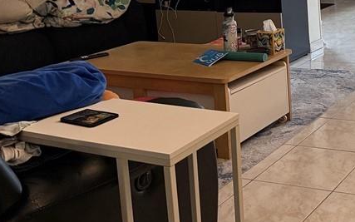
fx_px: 590
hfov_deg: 29.6
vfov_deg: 20.5
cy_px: -7
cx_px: 404
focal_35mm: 61
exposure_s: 1/60
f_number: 1.78
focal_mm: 6.76
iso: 320
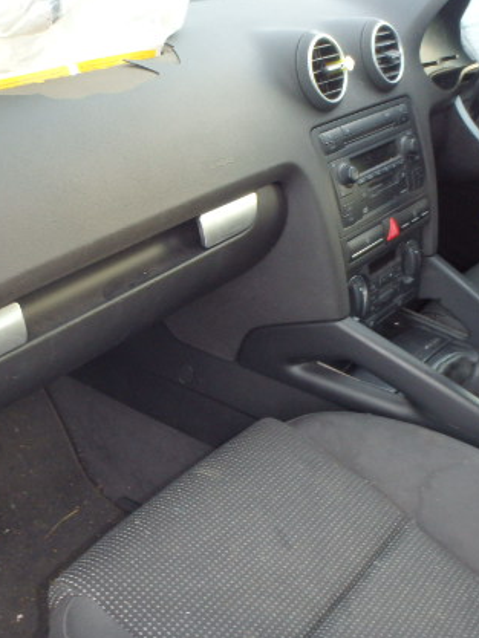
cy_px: 278
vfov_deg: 43.8
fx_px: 793
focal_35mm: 43
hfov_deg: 33.4
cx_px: 179
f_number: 3.9
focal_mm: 5
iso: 200
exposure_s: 1/30
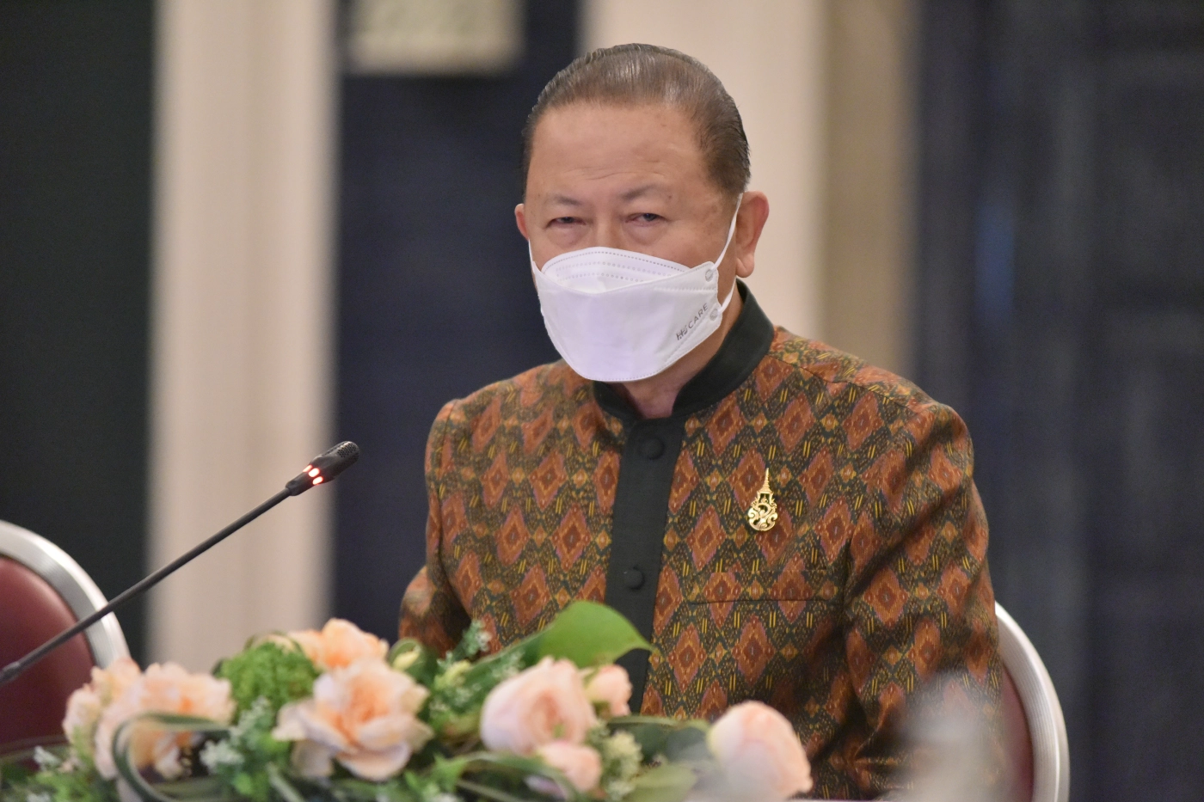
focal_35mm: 200
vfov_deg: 6.9
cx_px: 602
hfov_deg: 10.3
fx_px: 6688
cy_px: 401
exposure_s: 1/250
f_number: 2.8
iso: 8000
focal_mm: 200
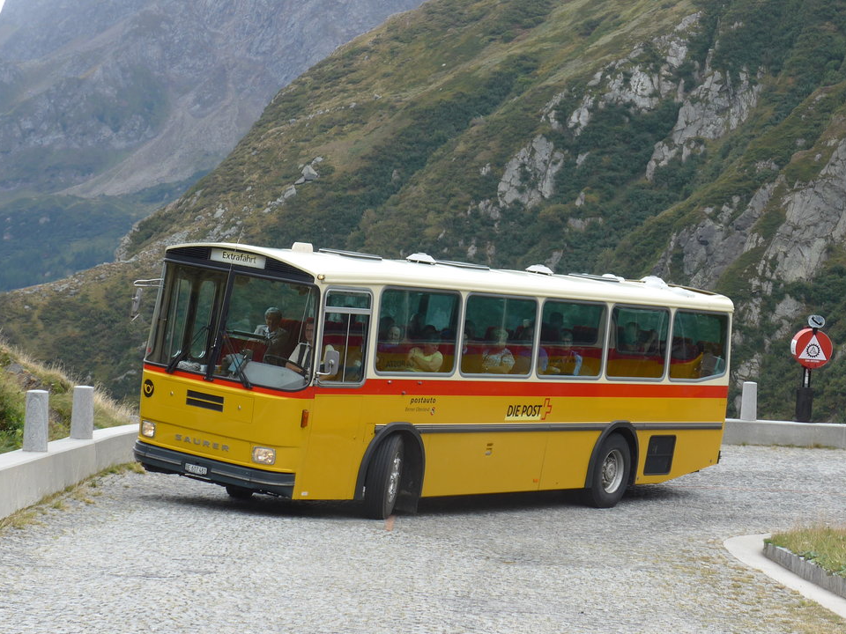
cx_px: 482
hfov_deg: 19.6
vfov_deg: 14.8
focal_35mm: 100
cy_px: 241
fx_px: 2444
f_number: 4.4
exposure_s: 1/200
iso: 80
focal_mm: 16
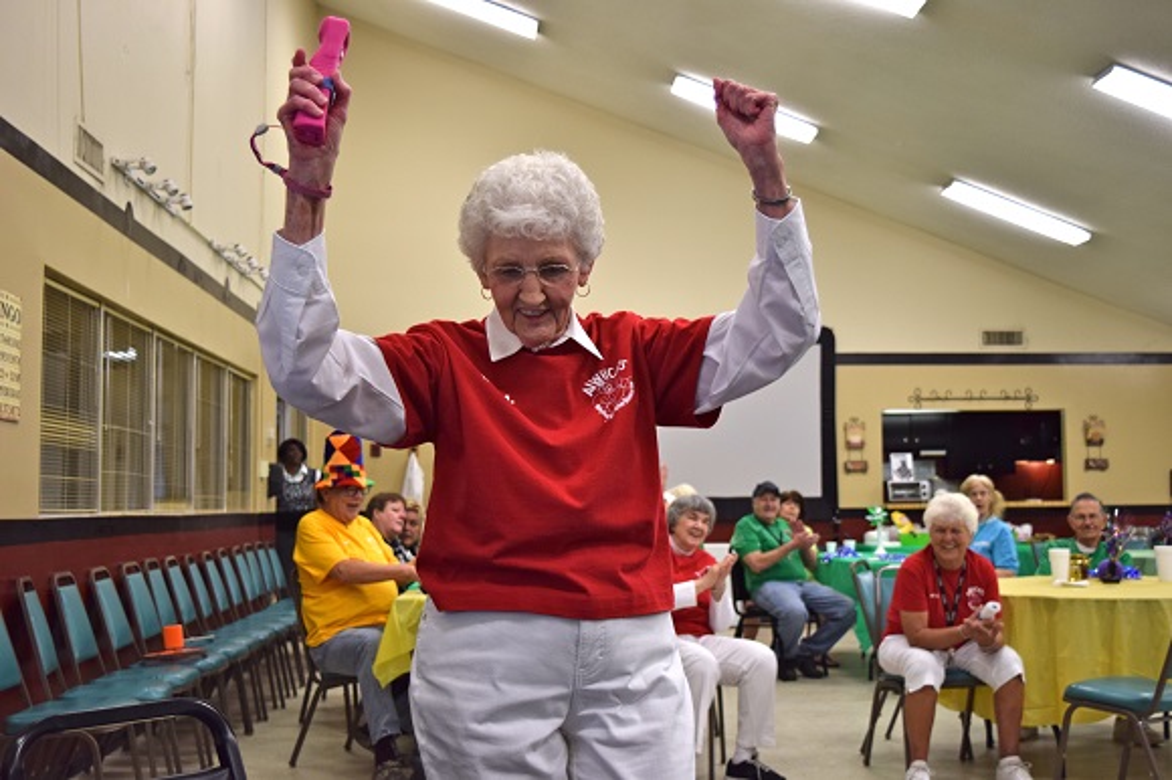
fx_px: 1464
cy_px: 390
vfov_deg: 29.8
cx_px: 586
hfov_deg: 43.6
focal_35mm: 45
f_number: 4.5
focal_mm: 30
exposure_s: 1/160
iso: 400
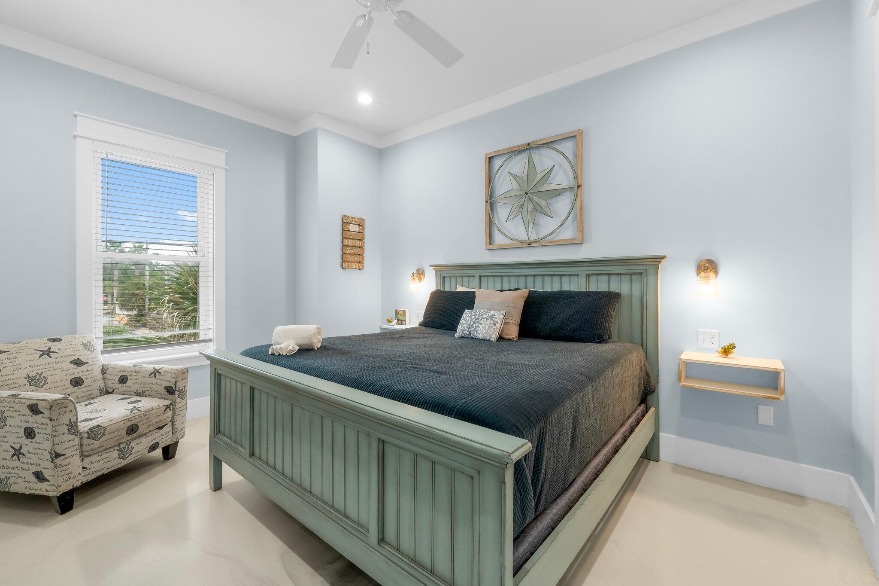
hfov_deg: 100.4
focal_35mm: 15
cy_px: 293
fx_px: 366
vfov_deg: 77.3
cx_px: 440
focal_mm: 10
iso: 400
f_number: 9
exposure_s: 1/15
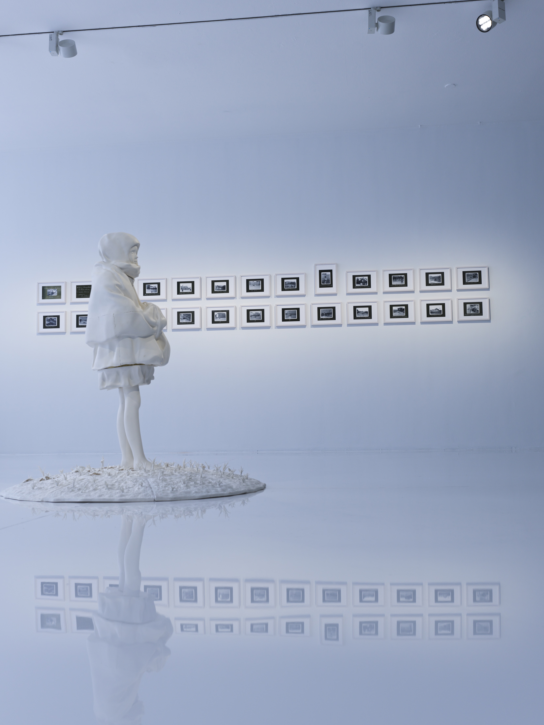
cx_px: 279
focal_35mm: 32
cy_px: 369
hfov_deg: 44.2
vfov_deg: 56.8
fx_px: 670
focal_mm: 38
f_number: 7.1
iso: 200
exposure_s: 1/54
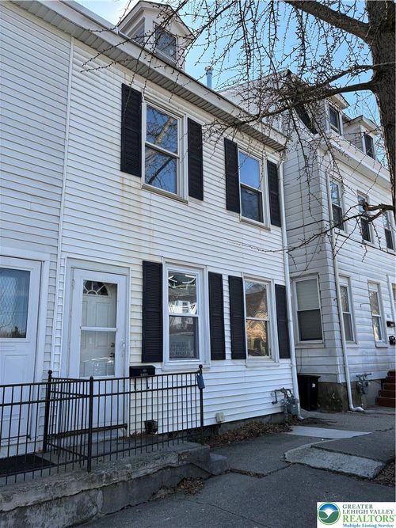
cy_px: 264
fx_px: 397
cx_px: 198
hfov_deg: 53.0
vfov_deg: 67.3
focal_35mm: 26
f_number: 1.6
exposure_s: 1/1420
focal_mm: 5.96
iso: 64
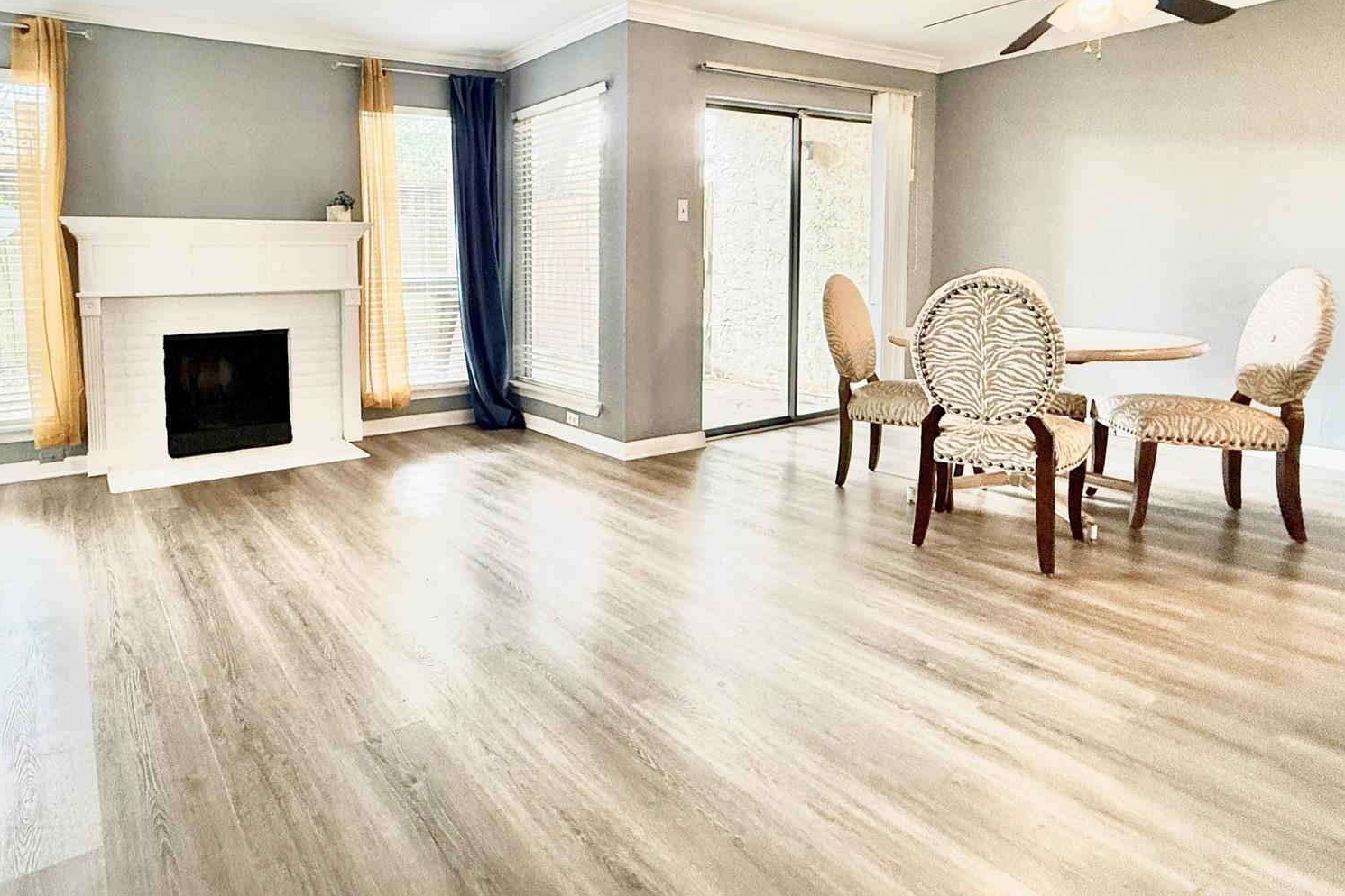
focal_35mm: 20
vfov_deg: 60.9
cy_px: 320
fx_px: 747
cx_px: 446
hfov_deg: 81.1
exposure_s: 1/60
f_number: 2.2
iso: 200
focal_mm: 2.22
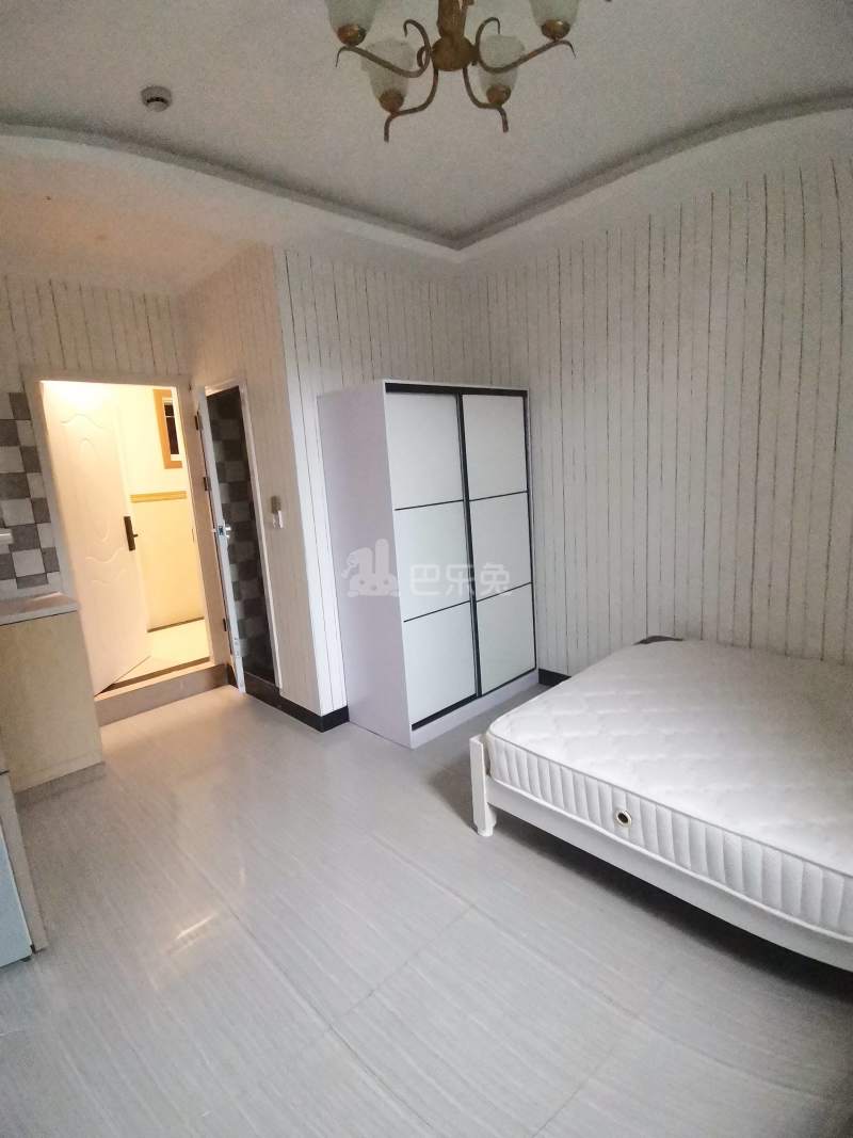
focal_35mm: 17
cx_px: 426
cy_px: 569
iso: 640
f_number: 2.4
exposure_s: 1/16.7
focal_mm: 1.78
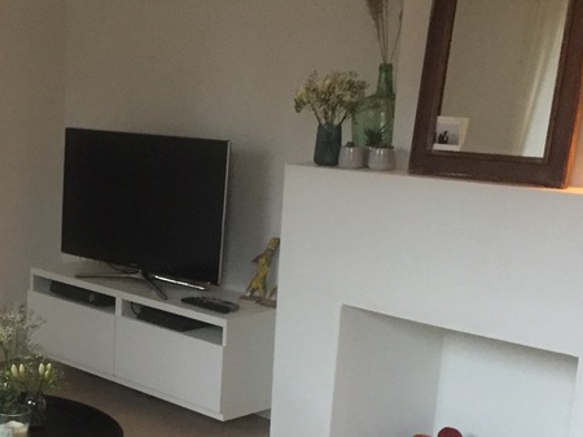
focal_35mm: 66
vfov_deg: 22.1
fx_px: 1111
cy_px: 318
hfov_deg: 28.2
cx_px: 51
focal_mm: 4.15
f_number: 2.2
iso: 320
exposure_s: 1/17
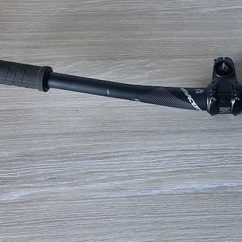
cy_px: 78
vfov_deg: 34.3
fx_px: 388
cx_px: 225
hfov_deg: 32.6
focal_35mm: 49
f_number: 1.8
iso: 200
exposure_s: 1/60
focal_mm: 4.25
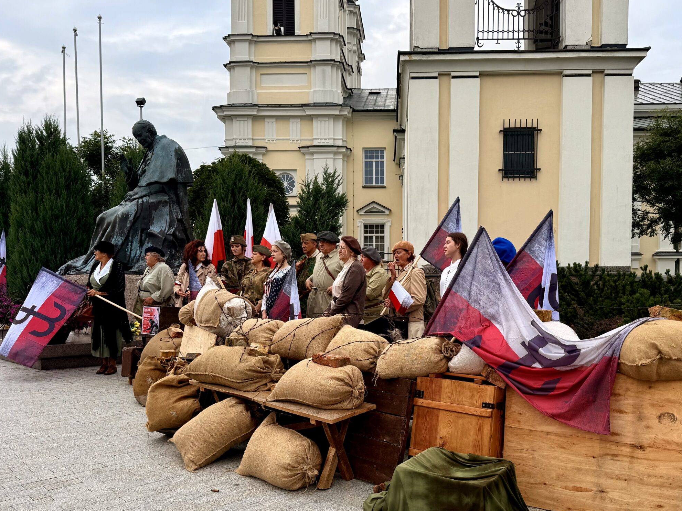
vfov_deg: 45.1
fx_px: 611
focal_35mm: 31
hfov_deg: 58.2
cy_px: 317
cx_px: 382
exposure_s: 1/1949
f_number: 1.78
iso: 80
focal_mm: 6.76
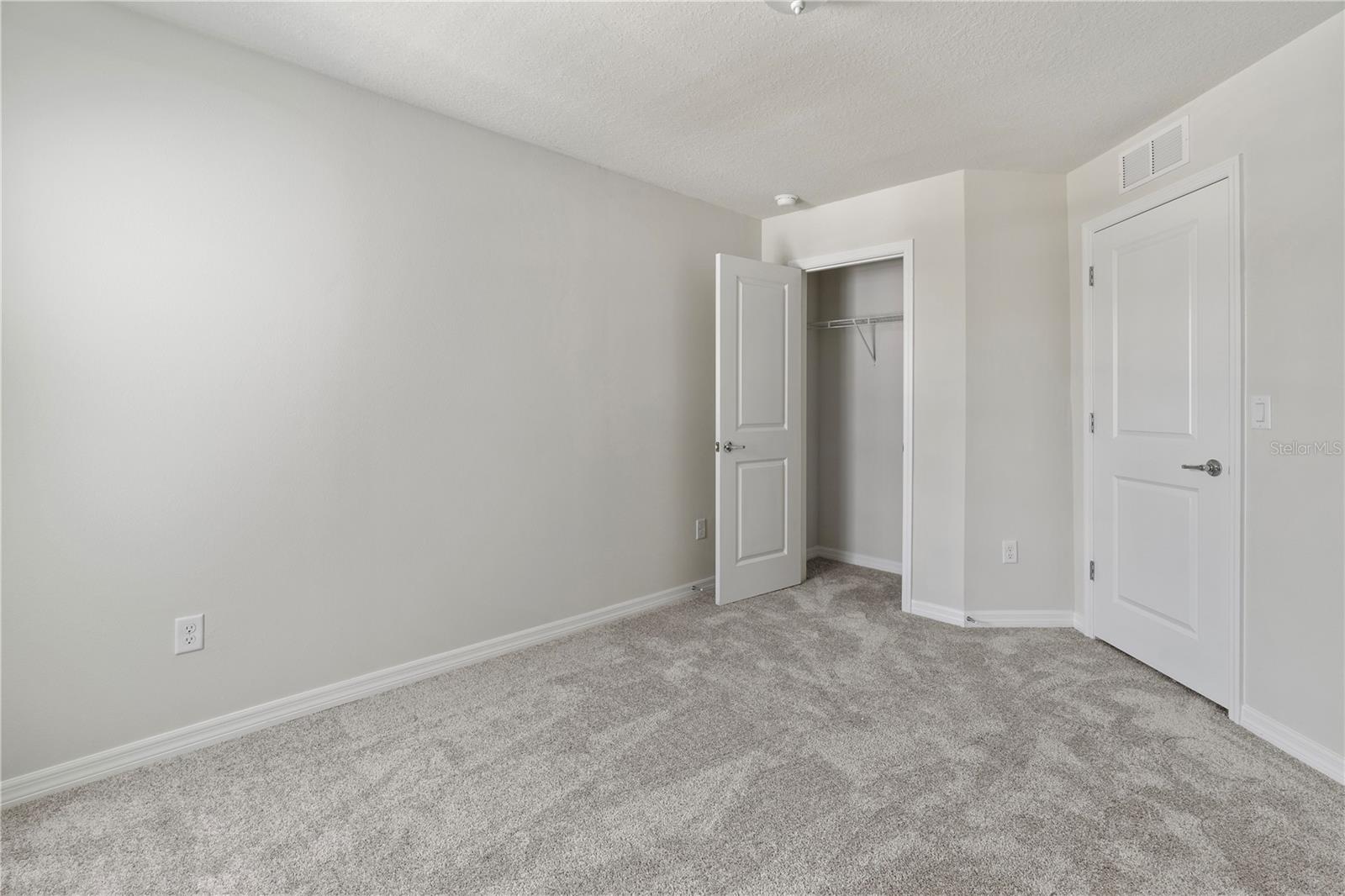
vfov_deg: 73.7
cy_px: 448
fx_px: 598
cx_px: 672
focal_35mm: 16
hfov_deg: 96.7
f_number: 9
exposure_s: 1/1.67
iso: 100
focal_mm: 16
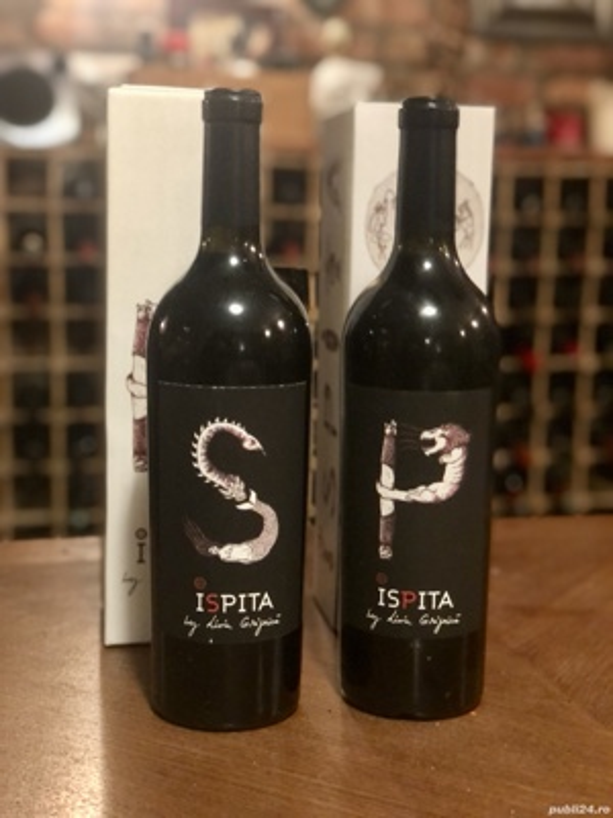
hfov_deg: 28.0
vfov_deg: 36.8
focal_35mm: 52
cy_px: 409
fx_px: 1228
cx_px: 306
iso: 200
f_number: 2.4
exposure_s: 1/8
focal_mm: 6
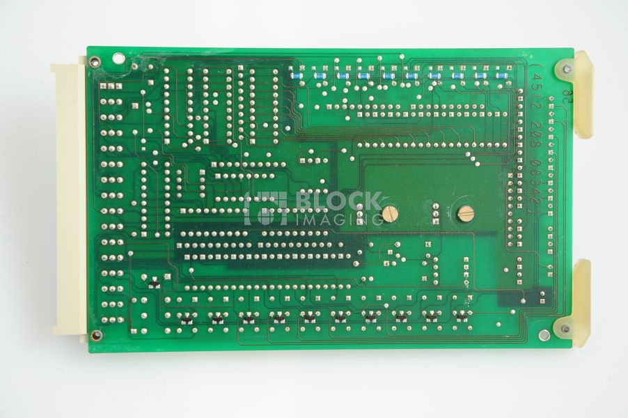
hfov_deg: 22.6
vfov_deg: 15.2
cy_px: 209
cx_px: 314
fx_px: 1569
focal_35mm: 90
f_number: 7.1
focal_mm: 90
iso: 800
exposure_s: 1/125
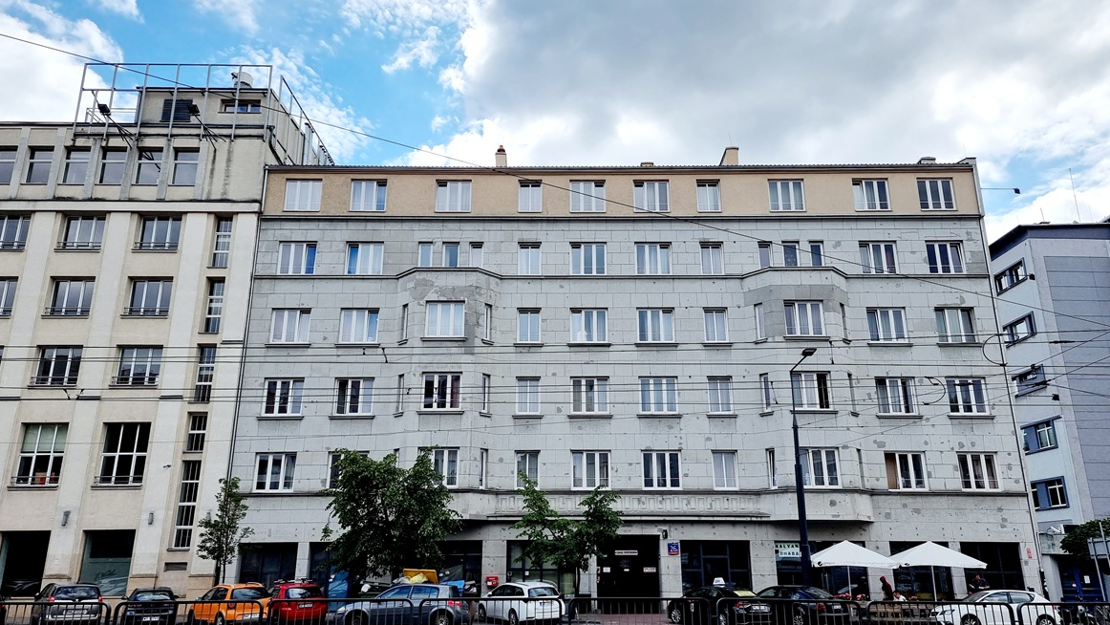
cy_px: 329
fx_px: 795
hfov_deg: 69.9
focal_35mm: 27
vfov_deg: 42.9
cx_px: 559
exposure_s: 1/1667
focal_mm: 6.7
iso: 50
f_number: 1.8
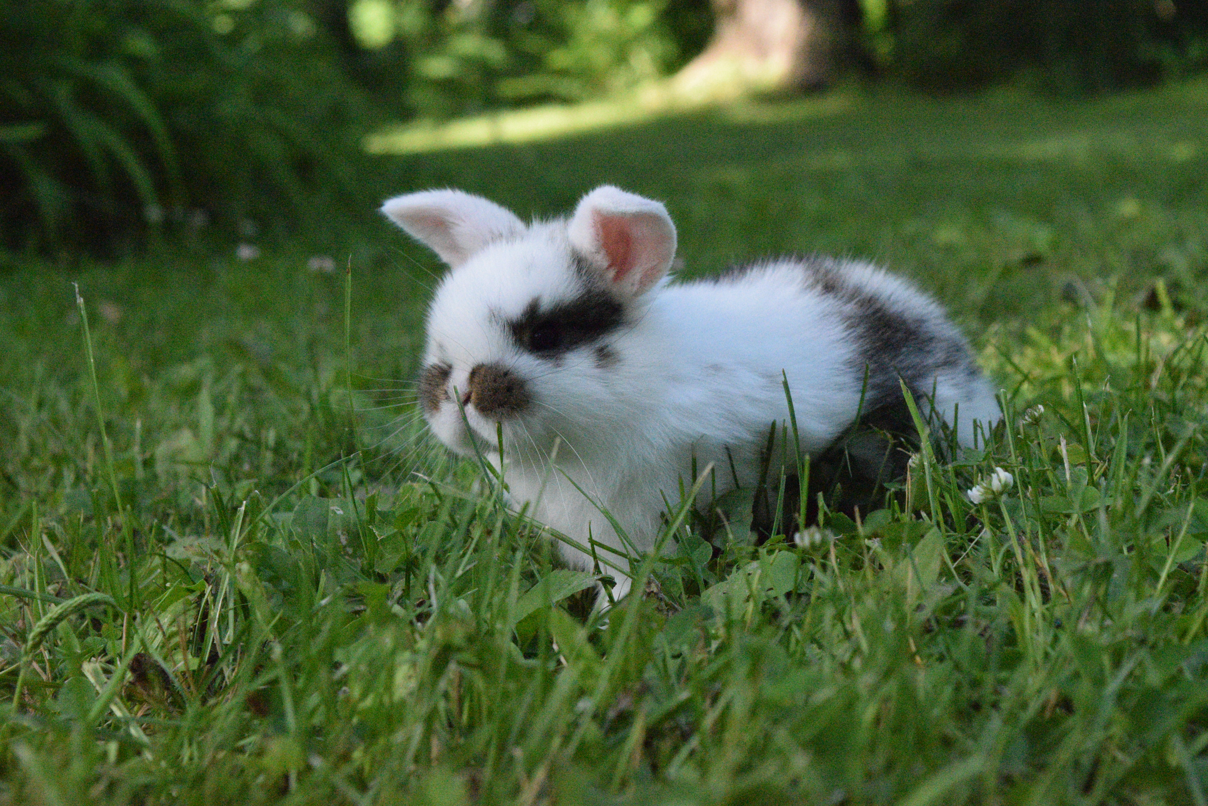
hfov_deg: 24.6
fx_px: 2768
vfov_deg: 16.6
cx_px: 604
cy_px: 403
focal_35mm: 82
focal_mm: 55
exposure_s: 1/3200
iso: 12800
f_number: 9
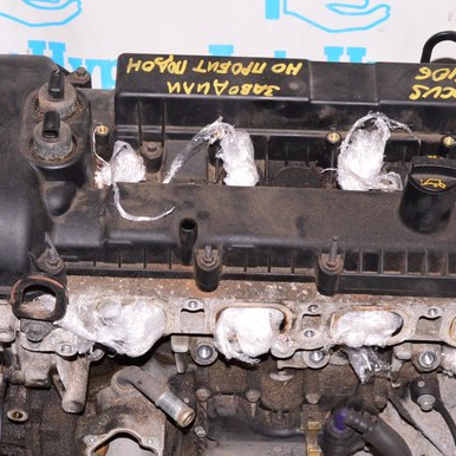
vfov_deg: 21.1
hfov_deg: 21.4
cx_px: 220
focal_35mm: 81
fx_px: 1207
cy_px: 374
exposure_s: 1/200
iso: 1600
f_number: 8
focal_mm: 24
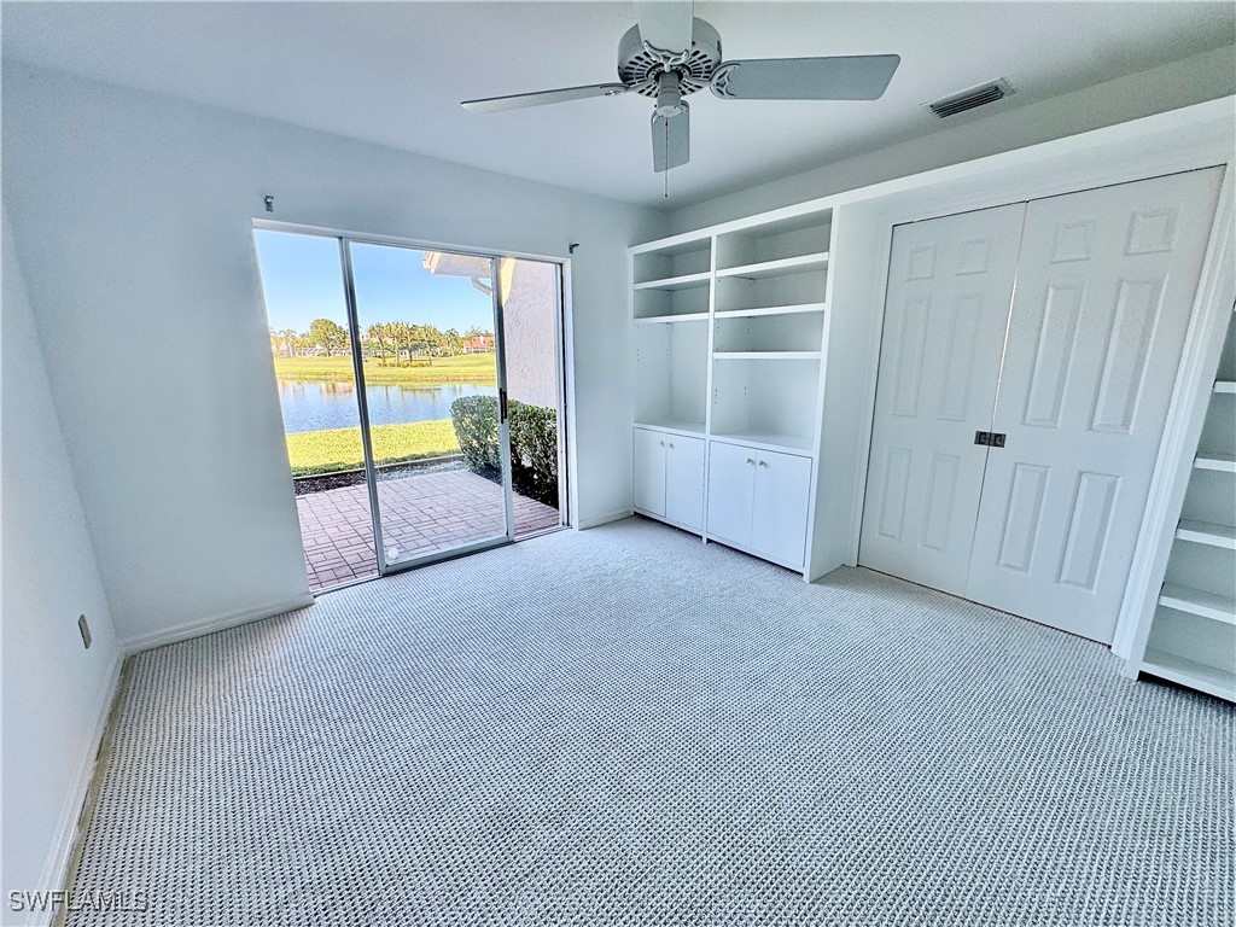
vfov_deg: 85.7
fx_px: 500
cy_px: 464
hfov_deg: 102.1
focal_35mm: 14
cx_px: 618
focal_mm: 2.22
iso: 40
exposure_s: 1/172
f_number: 2.2
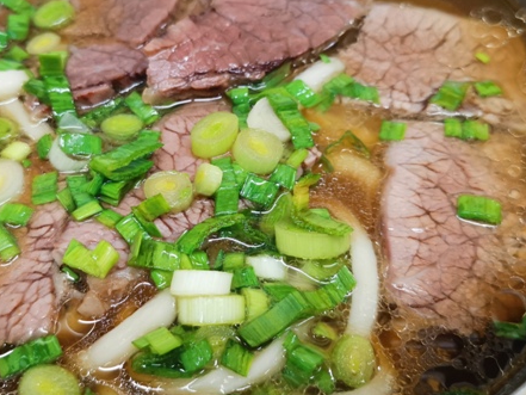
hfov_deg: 38.8
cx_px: 214
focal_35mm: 49
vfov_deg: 29.7
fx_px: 745
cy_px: 183
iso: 250
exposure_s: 1/60
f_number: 1.8
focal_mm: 5.58
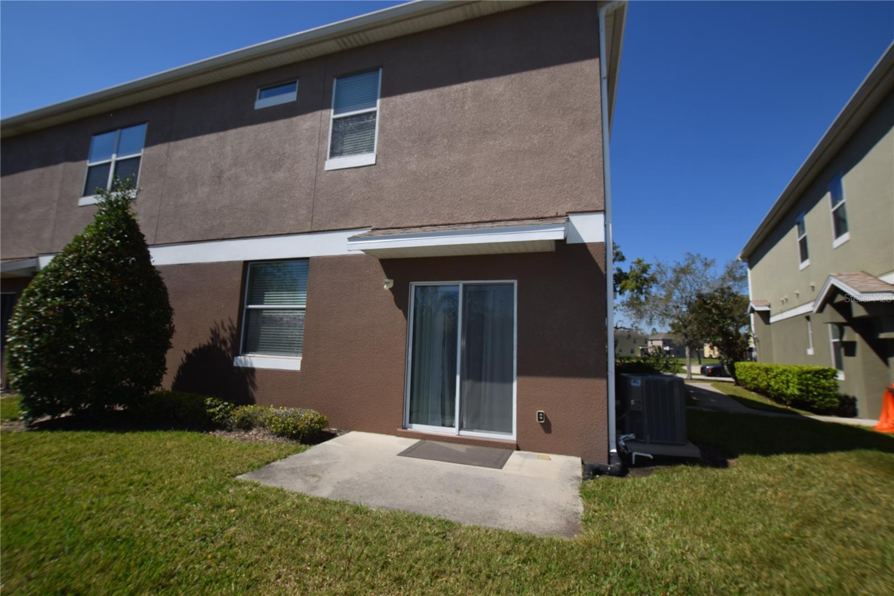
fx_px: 372
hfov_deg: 100.4
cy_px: 298
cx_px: 447
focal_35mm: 15
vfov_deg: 77.3
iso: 100
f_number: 11
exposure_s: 1/200
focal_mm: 10
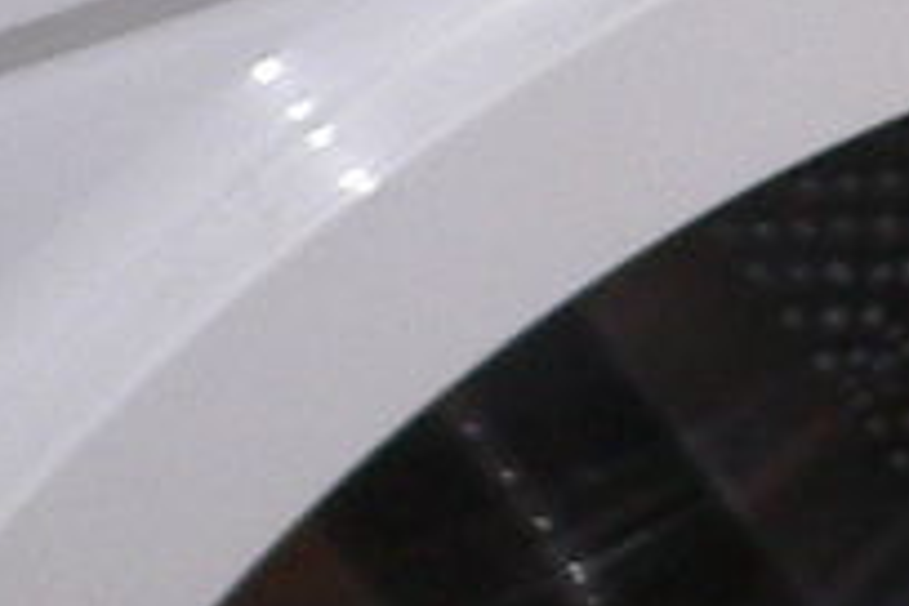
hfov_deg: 6.8
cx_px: 2264
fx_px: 7196
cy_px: -664
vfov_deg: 4.7
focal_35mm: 285
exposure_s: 1/60
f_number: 2.8
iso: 80
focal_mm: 5.8
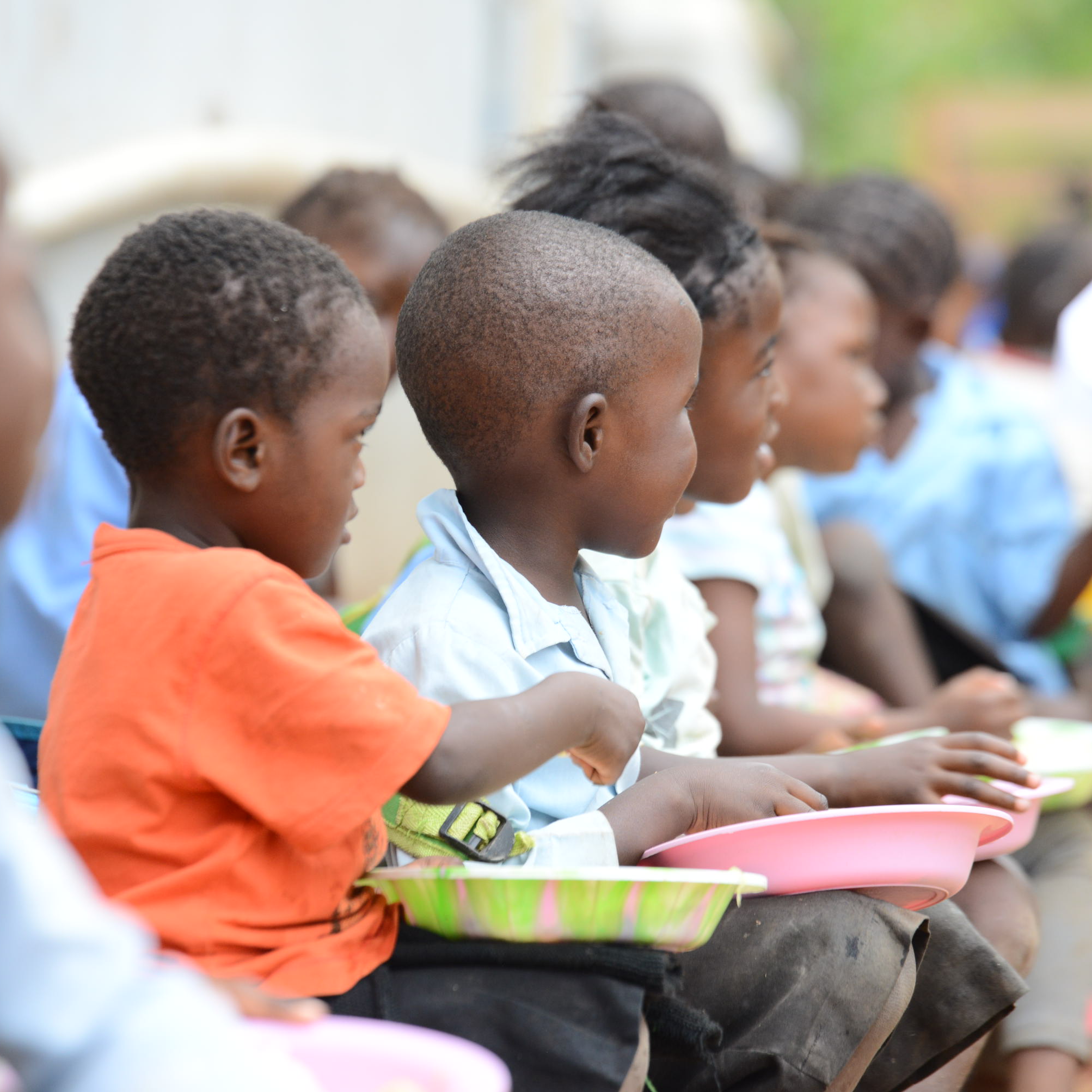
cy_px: 546
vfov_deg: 6.9
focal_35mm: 255
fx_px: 9101
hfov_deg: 6.9
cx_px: 558
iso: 1000
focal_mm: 200
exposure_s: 1/2000
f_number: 3.2
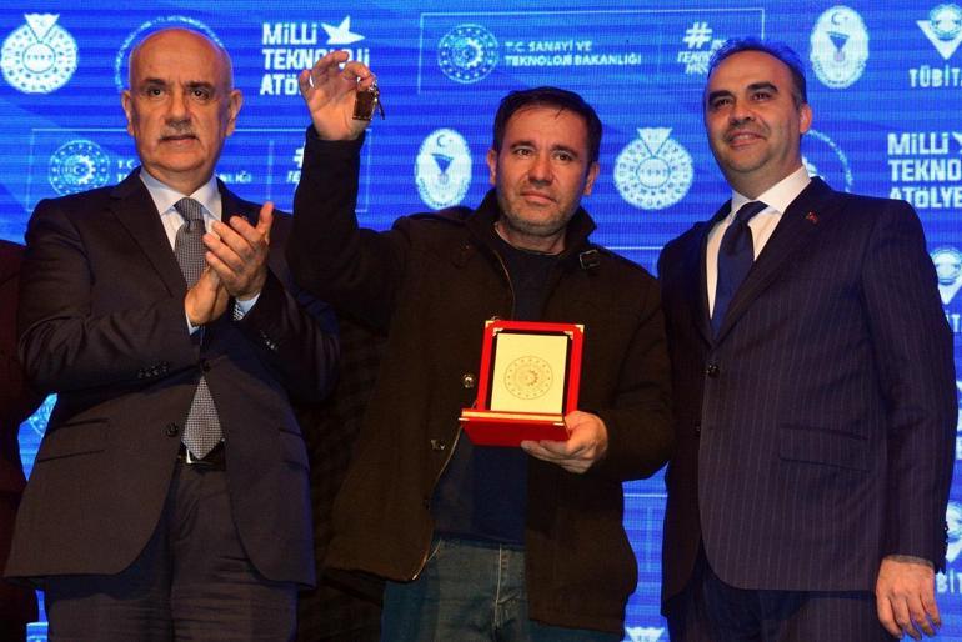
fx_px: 2085
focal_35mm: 78
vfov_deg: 17.5
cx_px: 481
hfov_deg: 26.0
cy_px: 321
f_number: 8
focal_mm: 78
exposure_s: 1/200
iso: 5000
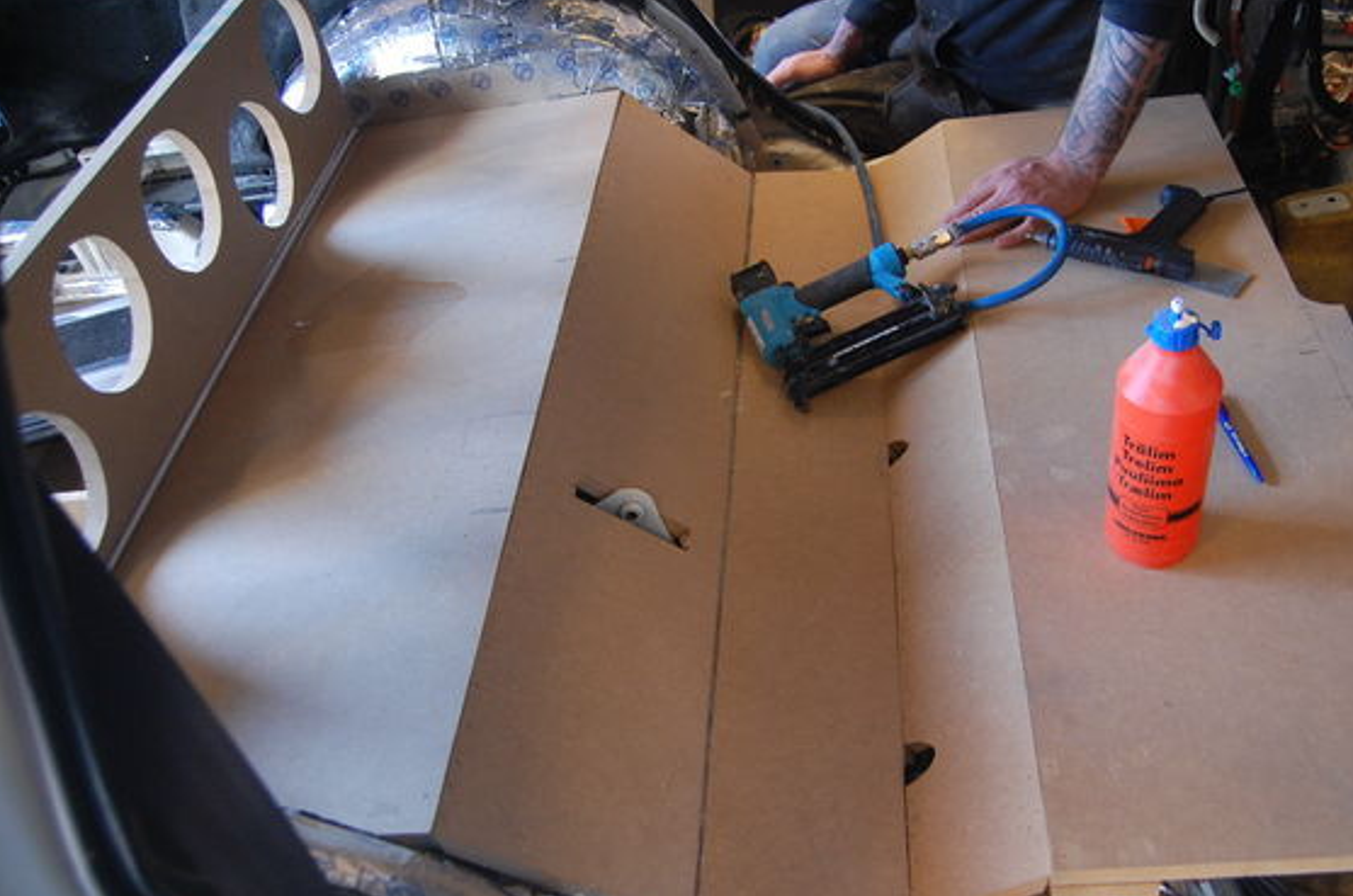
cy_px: 466
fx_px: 1163
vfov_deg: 42.1
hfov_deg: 60.3
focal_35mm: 31
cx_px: 736
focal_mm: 18
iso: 800
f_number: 3.5
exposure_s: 1/25
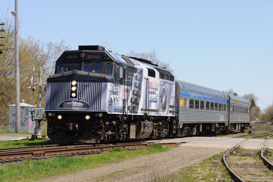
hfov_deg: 19.5
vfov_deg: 13.0
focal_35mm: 105
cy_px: 91
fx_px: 795
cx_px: 136
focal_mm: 70
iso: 200
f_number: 7.1
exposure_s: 1/500
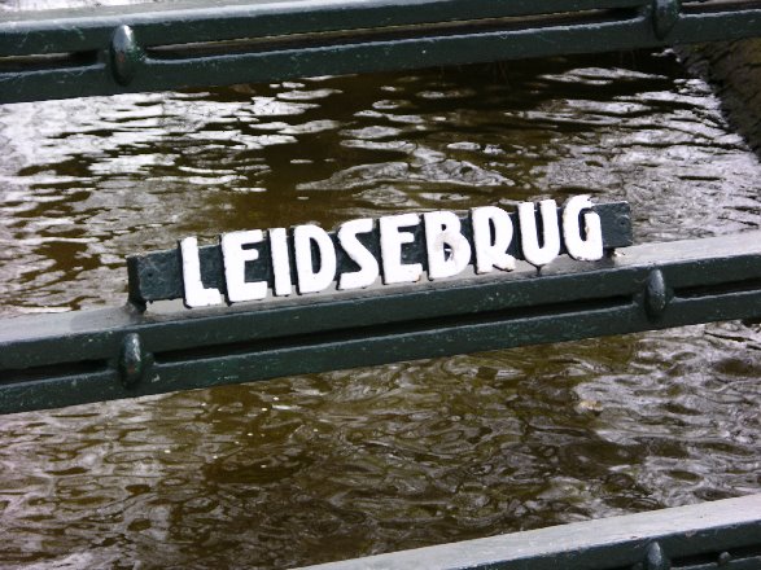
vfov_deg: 10.6
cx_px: 380
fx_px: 3077
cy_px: 285
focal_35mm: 140
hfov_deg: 14.1
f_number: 4.8
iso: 50
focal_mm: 34.7
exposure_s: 1/96.1
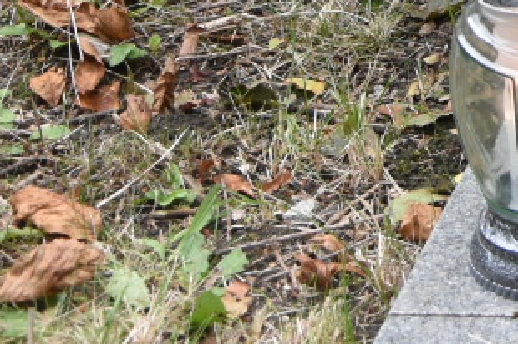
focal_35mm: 204
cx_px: 1188
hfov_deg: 9.2
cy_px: -509
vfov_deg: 6.4
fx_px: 2932
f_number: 4.5
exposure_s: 1/80
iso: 400
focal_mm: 26
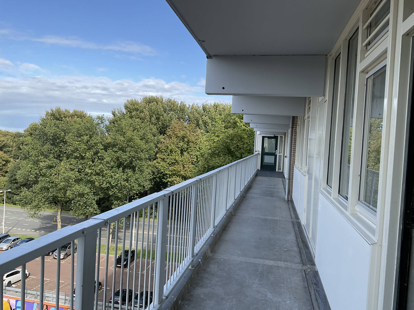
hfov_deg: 61.7
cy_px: 155
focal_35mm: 29
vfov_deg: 48.2
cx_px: 207
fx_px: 347
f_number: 1.8
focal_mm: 3
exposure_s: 1/804
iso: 16
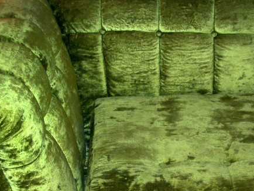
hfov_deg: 27.6
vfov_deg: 20.9
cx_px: 164
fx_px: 514
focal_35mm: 70
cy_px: 138
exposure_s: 1/60
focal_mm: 6.3
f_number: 2.8
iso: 140
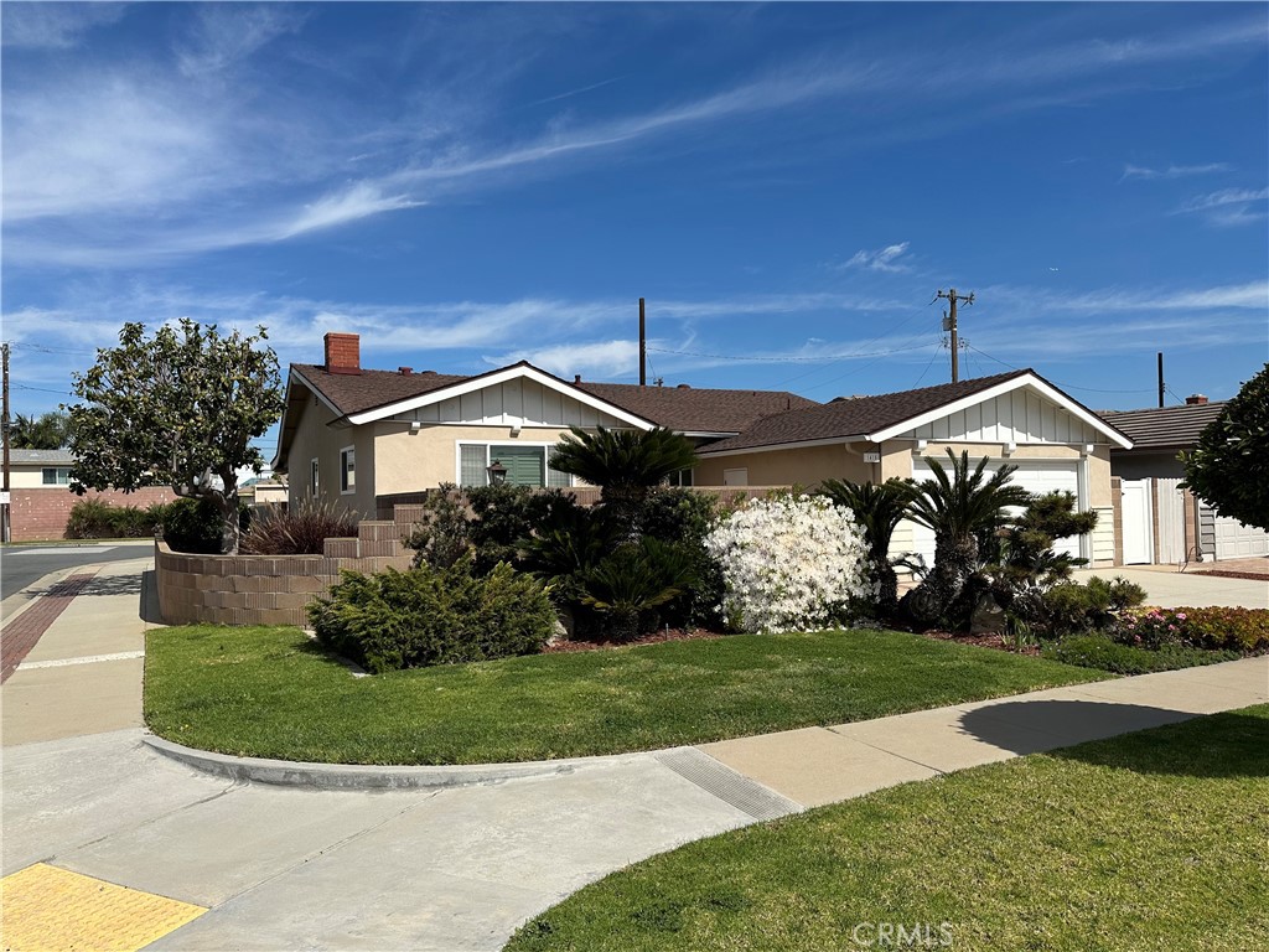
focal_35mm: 24
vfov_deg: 56.8
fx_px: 880
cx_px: 634
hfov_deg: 71.6
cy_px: 476
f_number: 1.78
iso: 80
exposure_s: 1/7576
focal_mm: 6.86
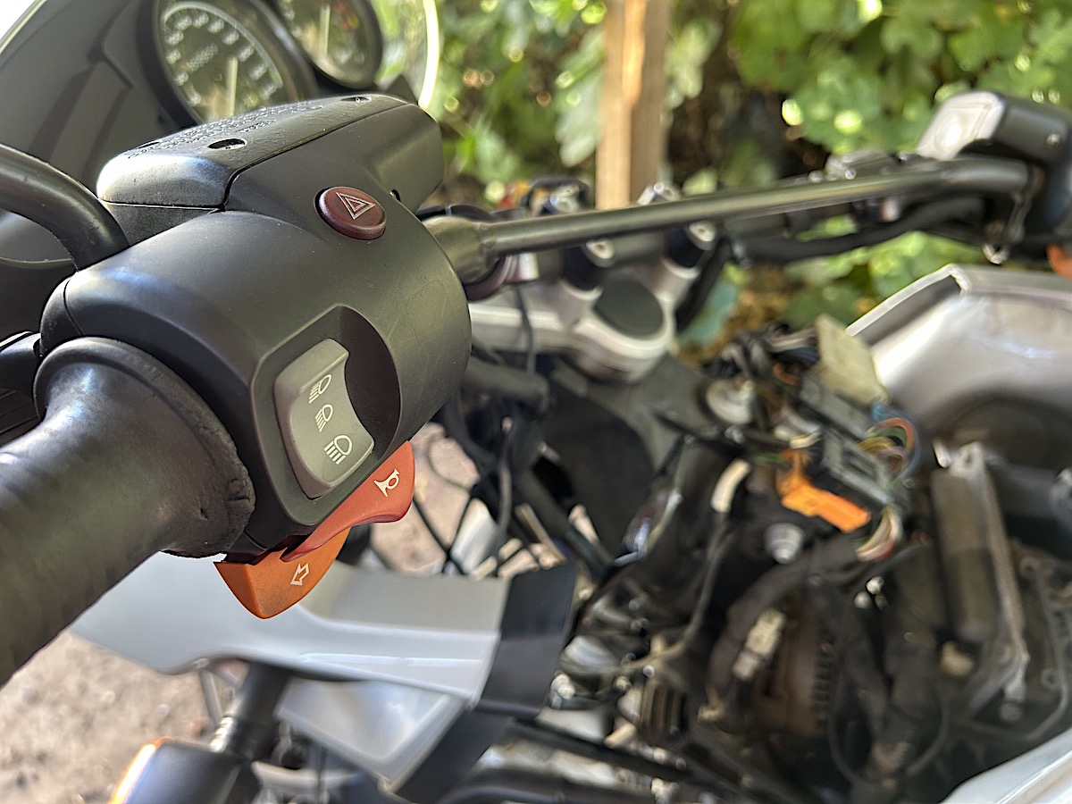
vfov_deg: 53.1
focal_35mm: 26
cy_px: 402
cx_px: 536
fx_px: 805
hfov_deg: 67.3
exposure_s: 1/67
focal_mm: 5.7
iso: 125
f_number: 1.5
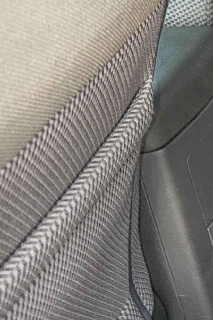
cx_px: 528
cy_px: 195
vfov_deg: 20.2
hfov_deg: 11.1
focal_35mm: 101
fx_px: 896
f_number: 1.78
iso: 80
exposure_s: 1/26
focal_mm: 6.76
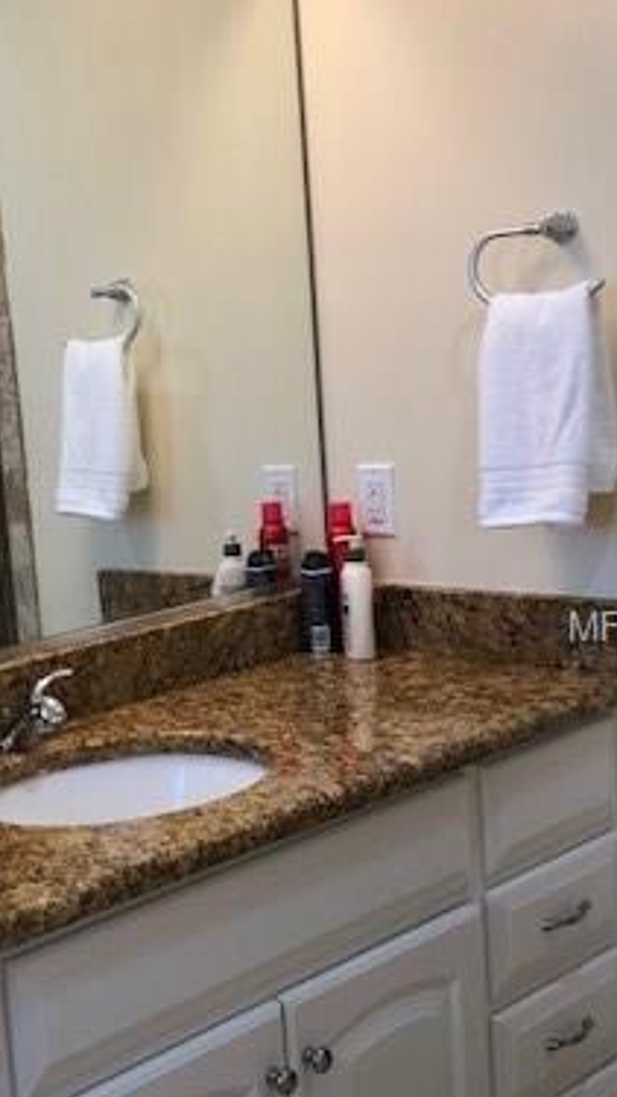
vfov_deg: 39.8
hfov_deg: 22.4
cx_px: 44
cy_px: 629
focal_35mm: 52
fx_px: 1512
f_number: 1.8
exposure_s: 1/30
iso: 25
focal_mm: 4
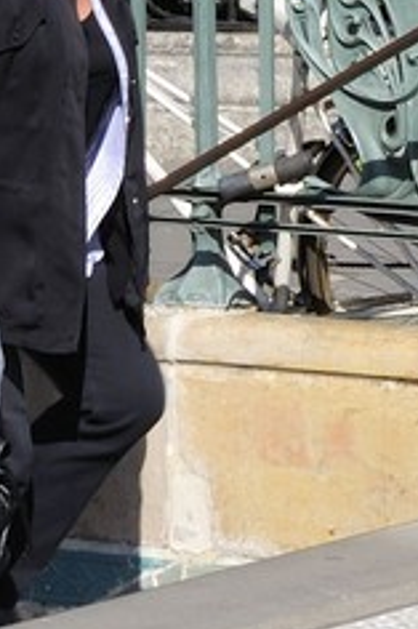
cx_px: -83
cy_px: -933
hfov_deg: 4.2
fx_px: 5668
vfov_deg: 6.1
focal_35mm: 325
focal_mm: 48
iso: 200
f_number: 13
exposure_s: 1/160
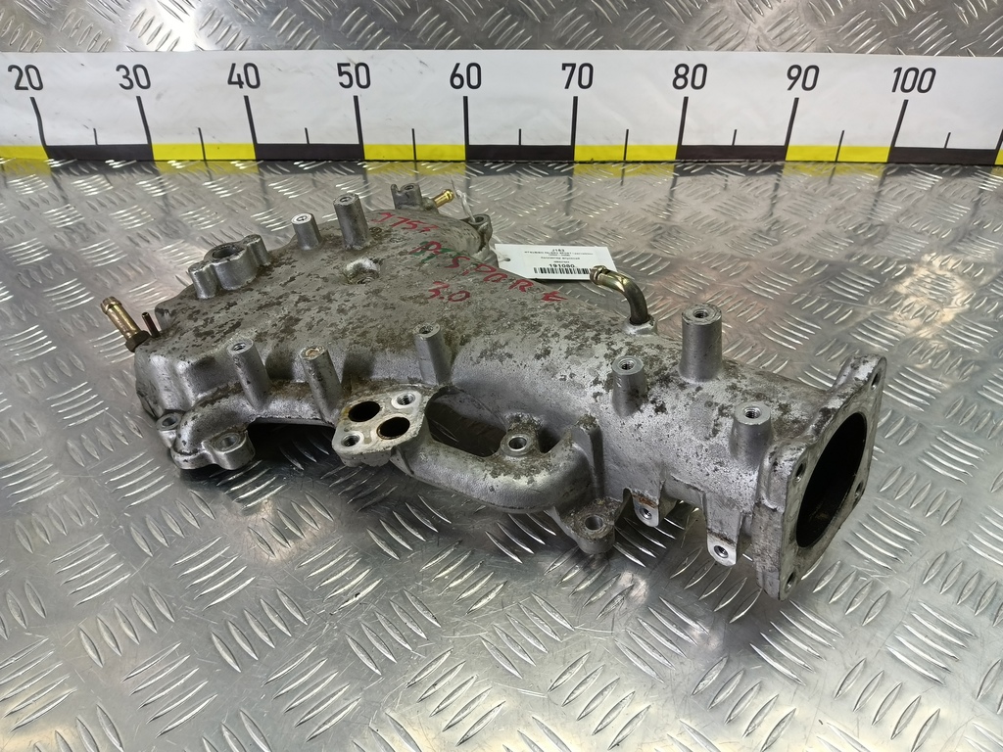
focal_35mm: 23
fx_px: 666
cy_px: 376
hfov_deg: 73.9
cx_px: 502
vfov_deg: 58.9
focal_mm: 4.11
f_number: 1.6
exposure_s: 1/50
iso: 99
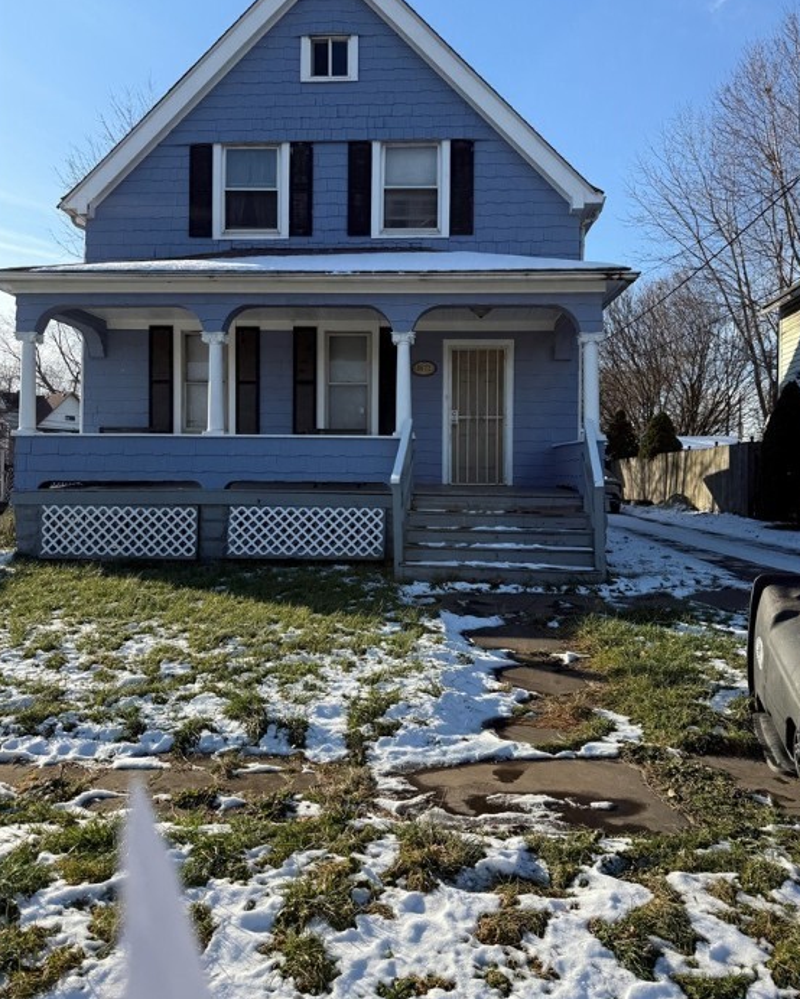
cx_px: 406
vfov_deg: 66.0
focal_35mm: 26
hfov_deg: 55.0
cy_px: 498
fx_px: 769
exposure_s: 1/2703
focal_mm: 6.76
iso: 80
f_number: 1.78
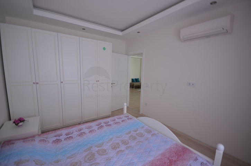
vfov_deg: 77.1
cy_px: 83
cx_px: 126
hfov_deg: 100.5
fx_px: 104
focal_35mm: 15
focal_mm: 10
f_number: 4
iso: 100
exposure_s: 1/10
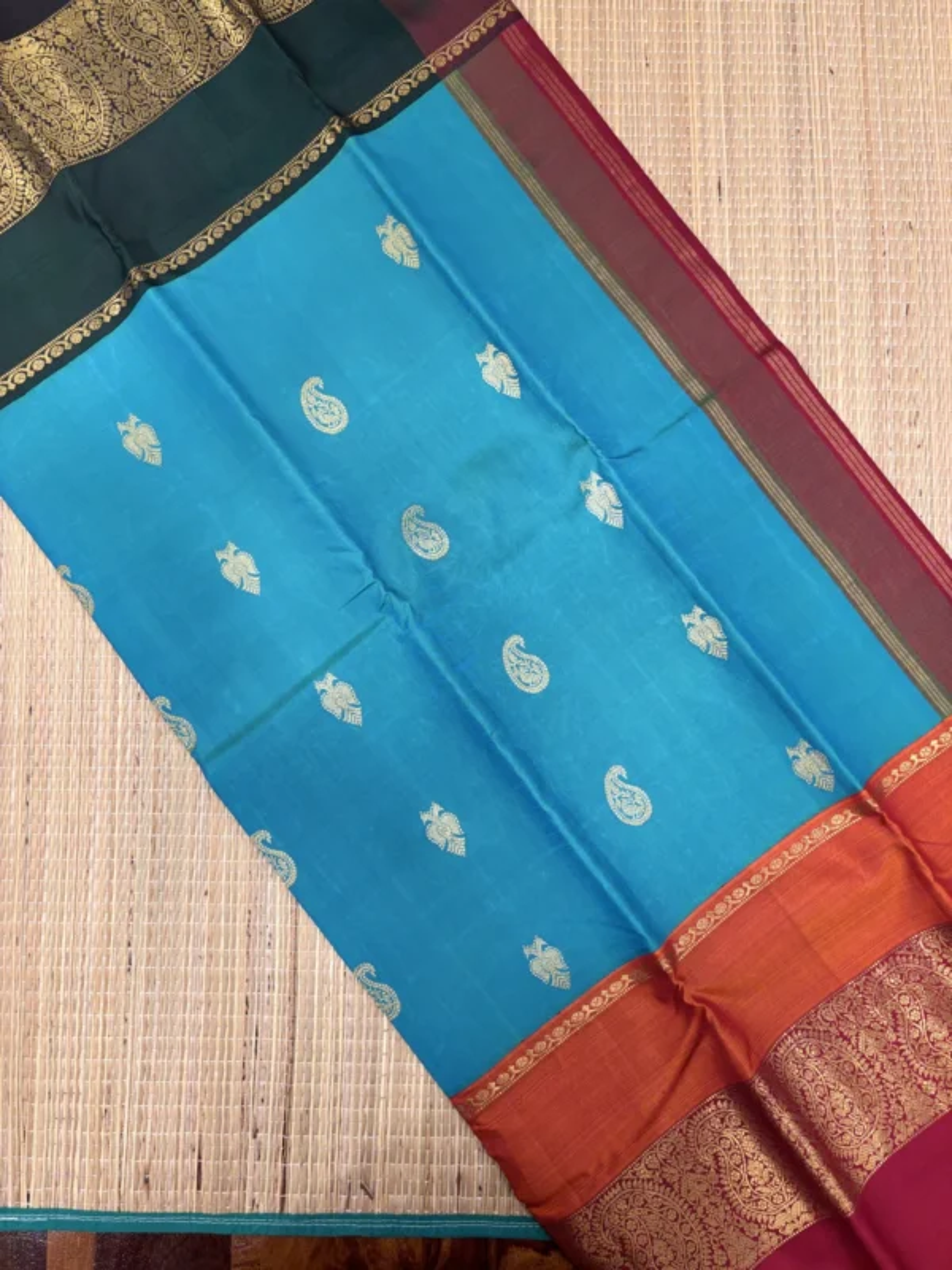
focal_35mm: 26
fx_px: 953
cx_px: 476
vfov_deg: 67.3
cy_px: 635
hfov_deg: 53.1
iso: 64
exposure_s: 1/100
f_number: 1.6
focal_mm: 5.96
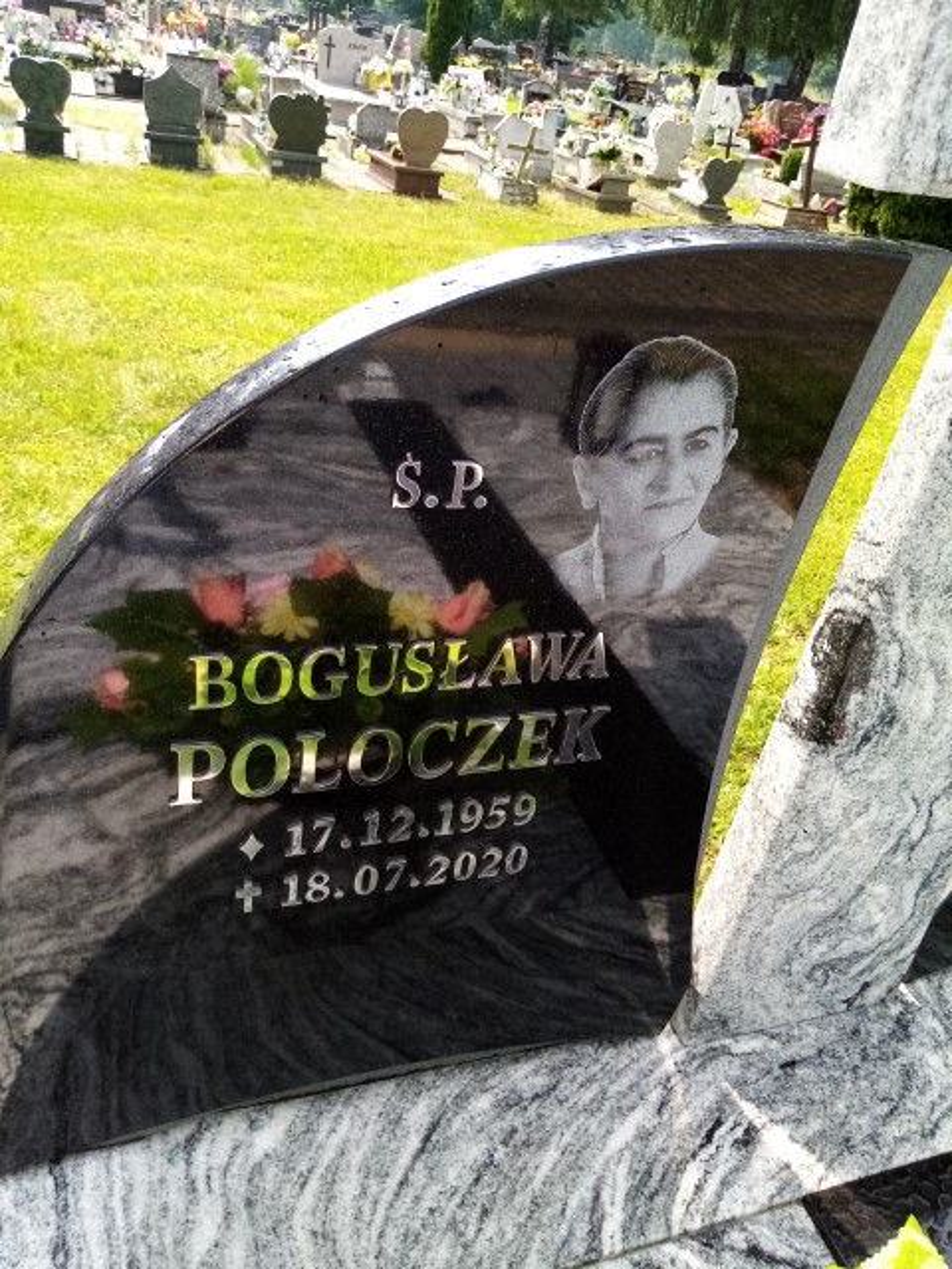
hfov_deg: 53.1
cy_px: 634
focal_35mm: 26
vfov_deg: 67.3
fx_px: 953
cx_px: 476
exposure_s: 1/478
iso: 108
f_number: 1.8
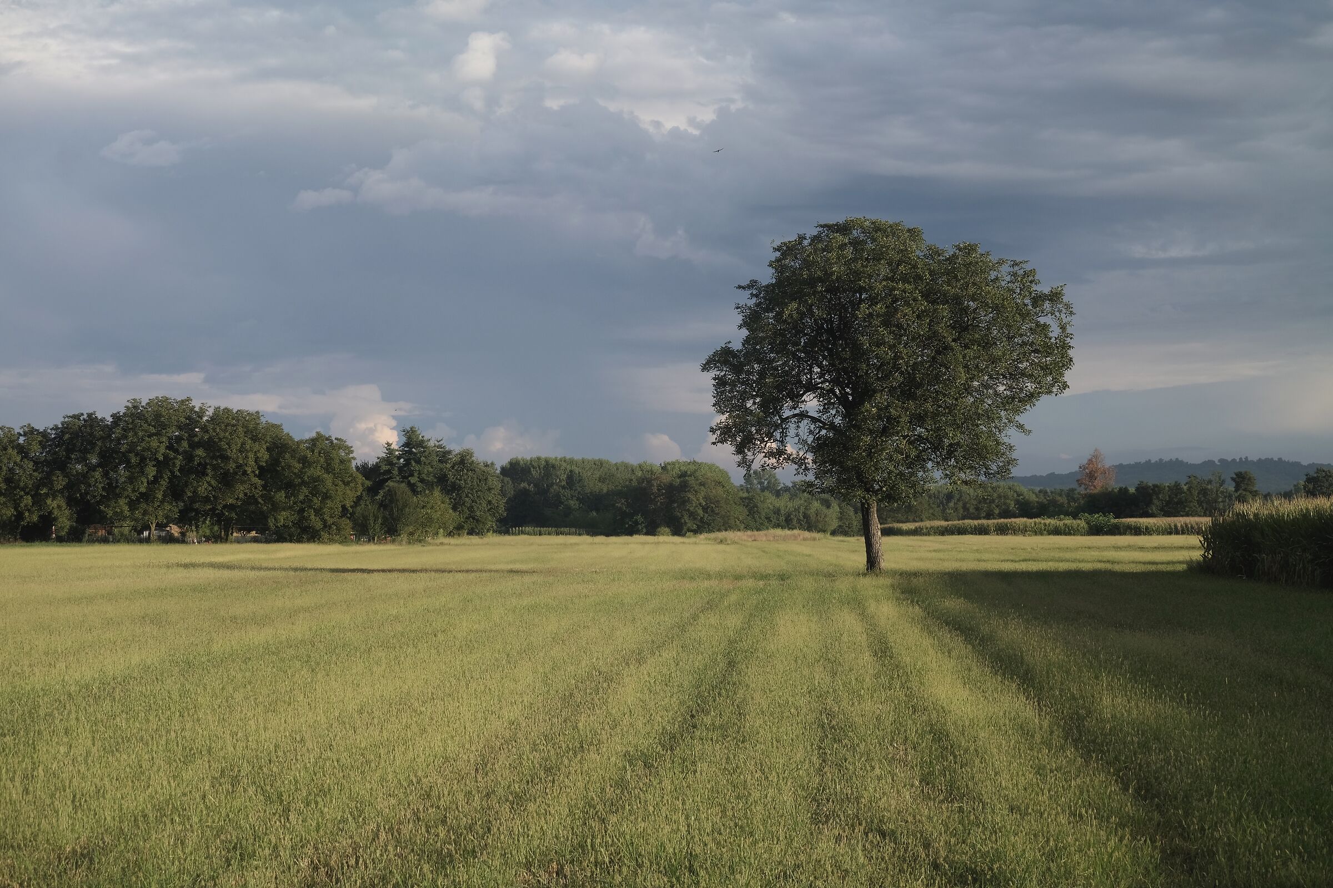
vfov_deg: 18.2
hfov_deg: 27.0
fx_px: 2777
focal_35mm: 75
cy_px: 444
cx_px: 666
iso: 400
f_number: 9
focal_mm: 50
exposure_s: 1/250
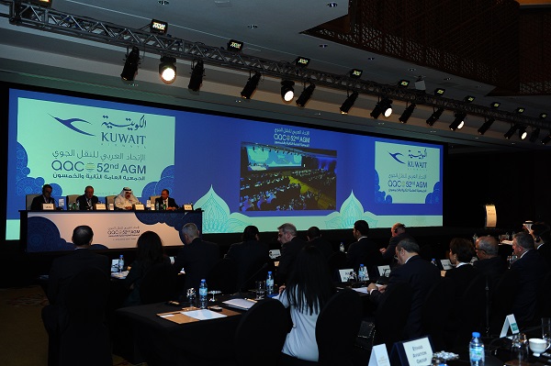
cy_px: 183
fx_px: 535
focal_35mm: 35
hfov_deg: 54.5
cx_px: 276
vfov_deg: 37.8
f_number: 3.5
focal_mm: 35
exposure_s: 1/125
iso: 2000
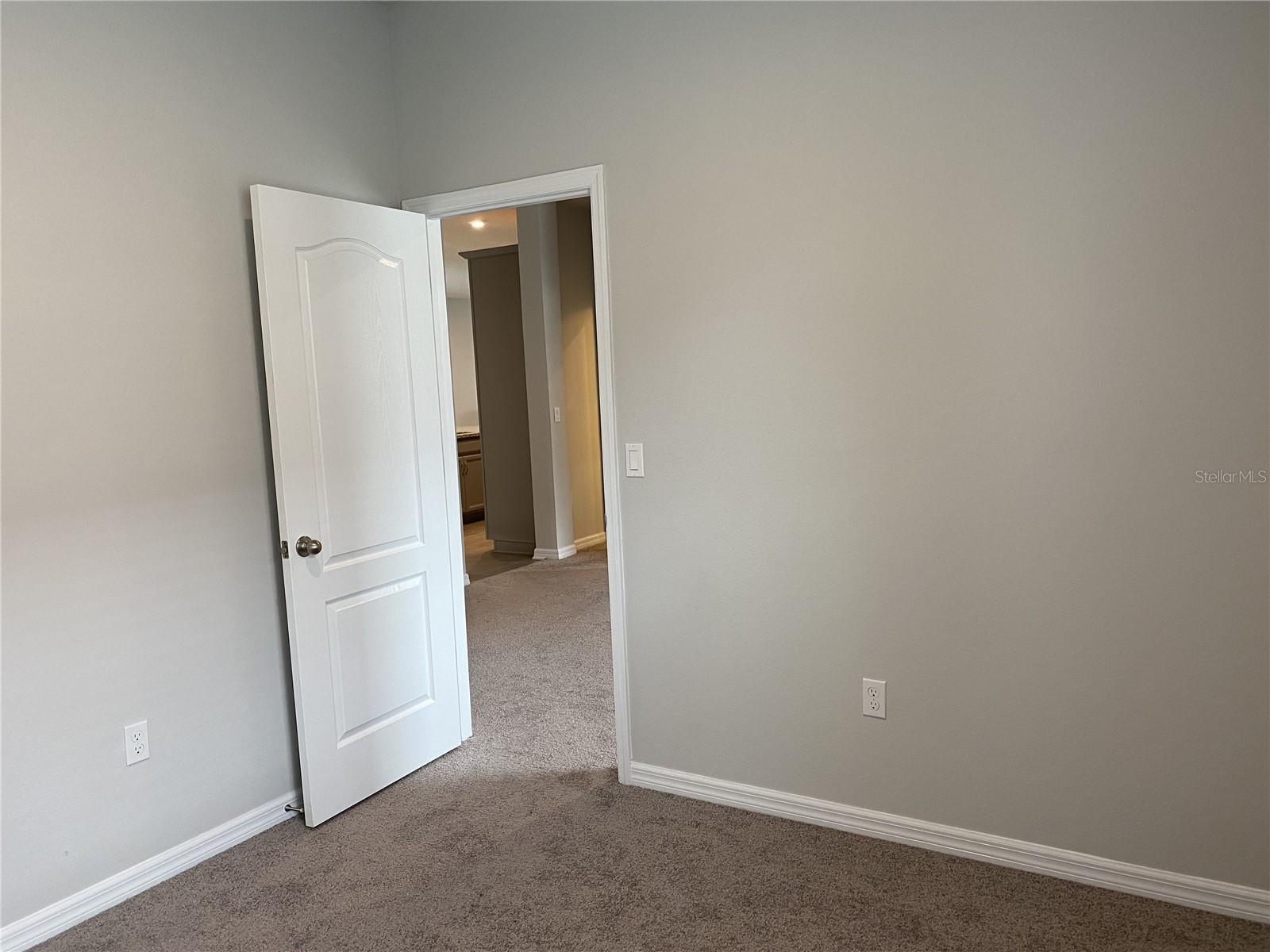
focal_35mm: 26
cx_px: 635
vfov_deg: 53.1
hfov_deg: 67.3
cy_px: 476
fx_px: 954
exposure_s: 1/60
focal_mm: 4.25
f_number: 1.8
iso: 80
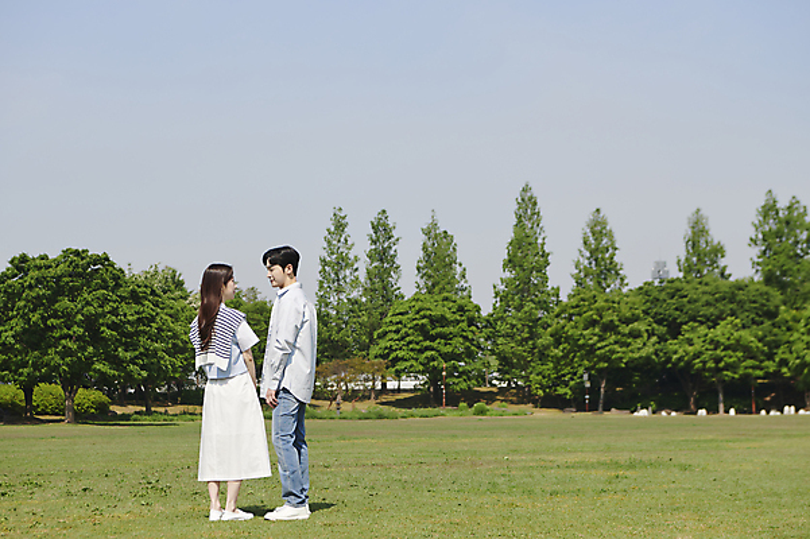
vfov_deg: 16.2
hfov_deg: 24.2
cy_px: 270
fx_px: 1889
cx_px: 405
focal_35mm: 84
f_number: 6.3
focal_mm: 70
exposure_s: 1/320
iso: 100
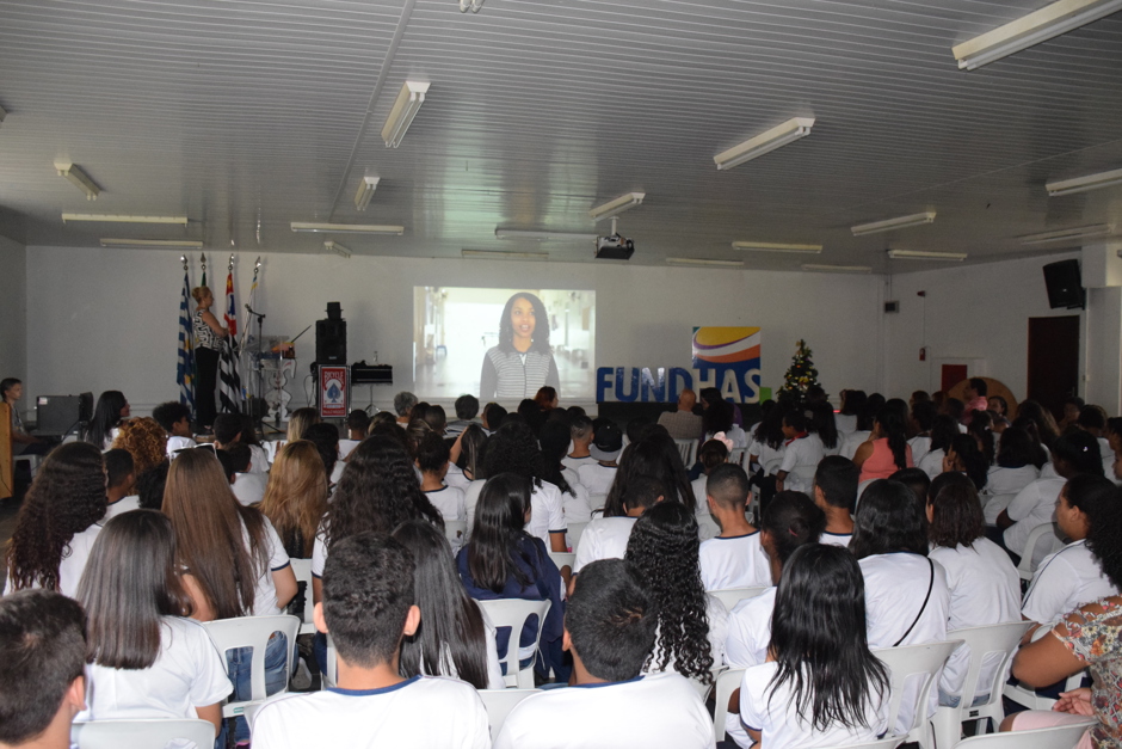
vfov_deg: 43.6
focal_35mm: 30
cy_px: 374
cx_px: 561
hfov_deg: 61.9
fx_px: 935
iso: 3200
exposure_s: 1/60
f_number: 3.5
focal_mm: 20
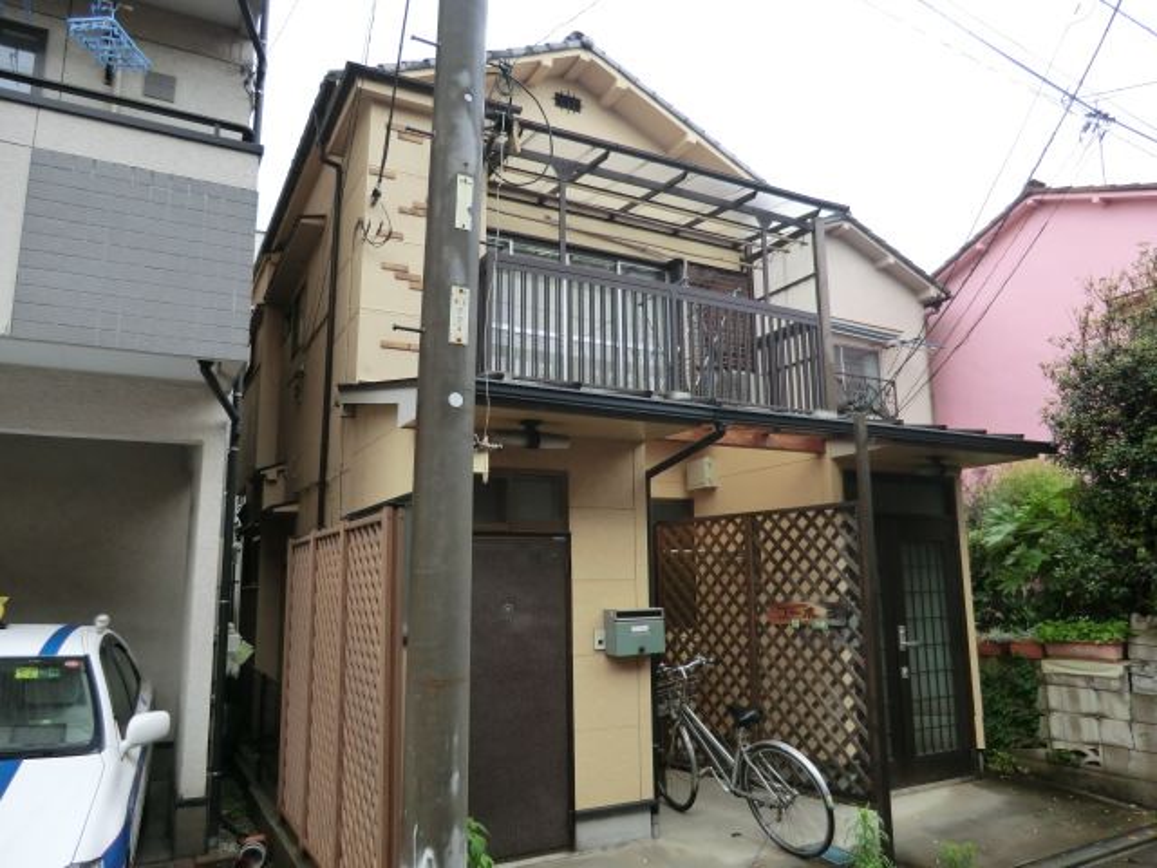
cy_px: 434
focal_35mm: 24
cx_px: 578
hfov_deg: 71.6
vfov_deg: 56.8
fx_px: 802
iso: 80
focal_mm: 4.3
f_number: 3.2
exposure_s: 1/320
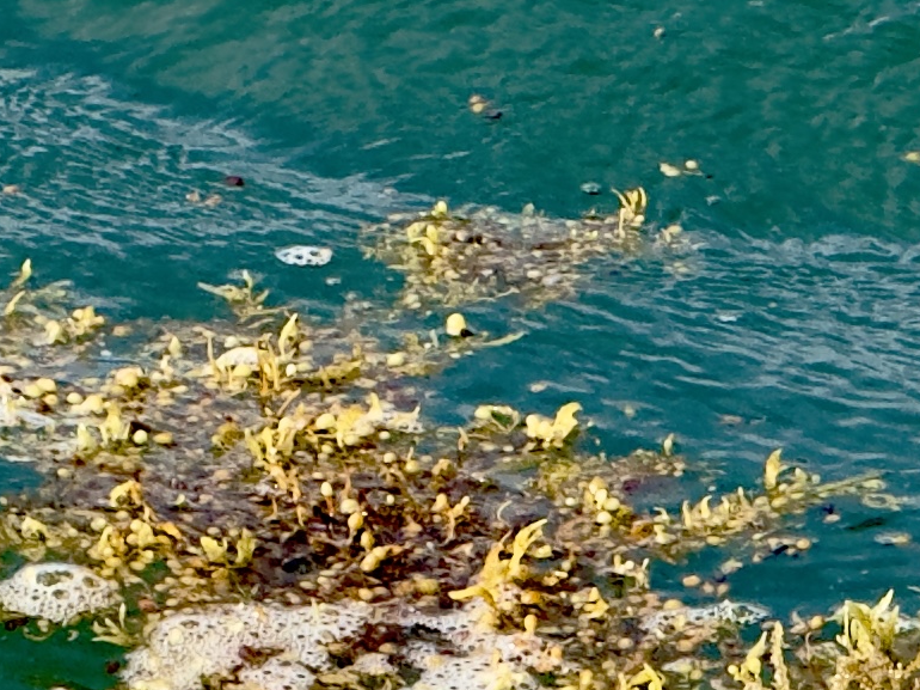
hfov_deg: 3.8
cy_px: -389
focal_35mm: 520
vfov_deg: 2.9
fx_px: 13816
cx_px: 919
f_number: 2.8
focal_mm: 15.66
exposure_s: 1/767
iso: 50
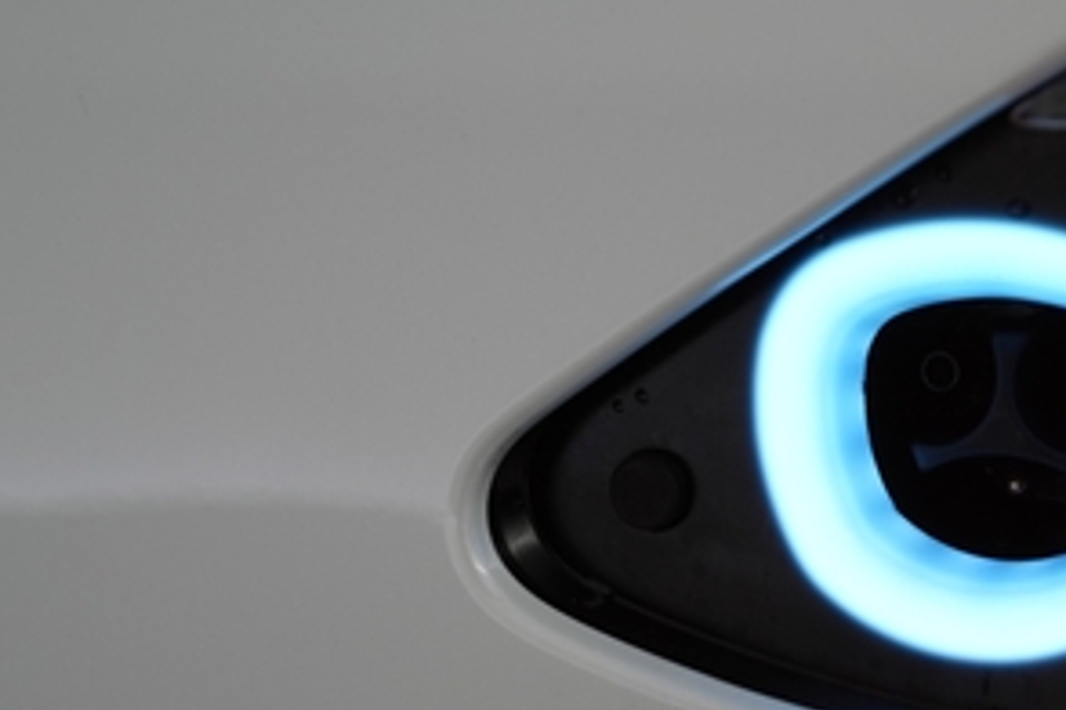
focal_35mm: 61
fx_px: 1806
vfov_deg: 22.2
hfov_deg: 32.1
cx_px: 838
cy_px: 482
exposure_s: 1/60
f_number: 4
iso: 400
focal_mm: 28
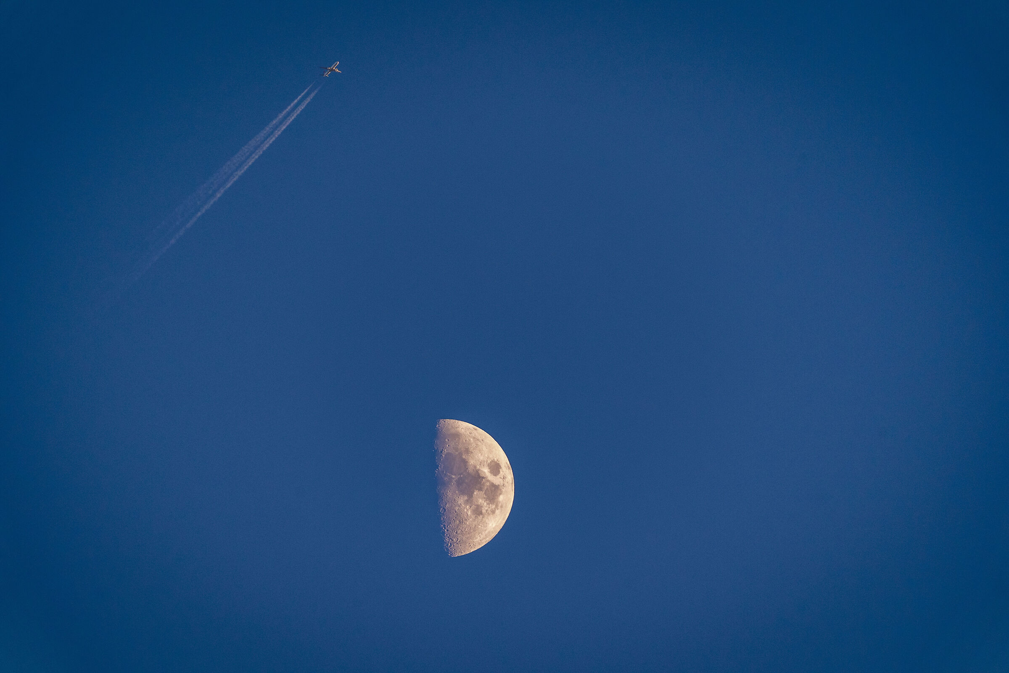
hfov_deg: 3.7
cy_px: 336
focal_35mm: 560
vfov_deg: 2.5
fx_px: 15694
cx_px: 504
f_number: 8
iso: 3200
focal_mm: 560
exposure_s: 1/640
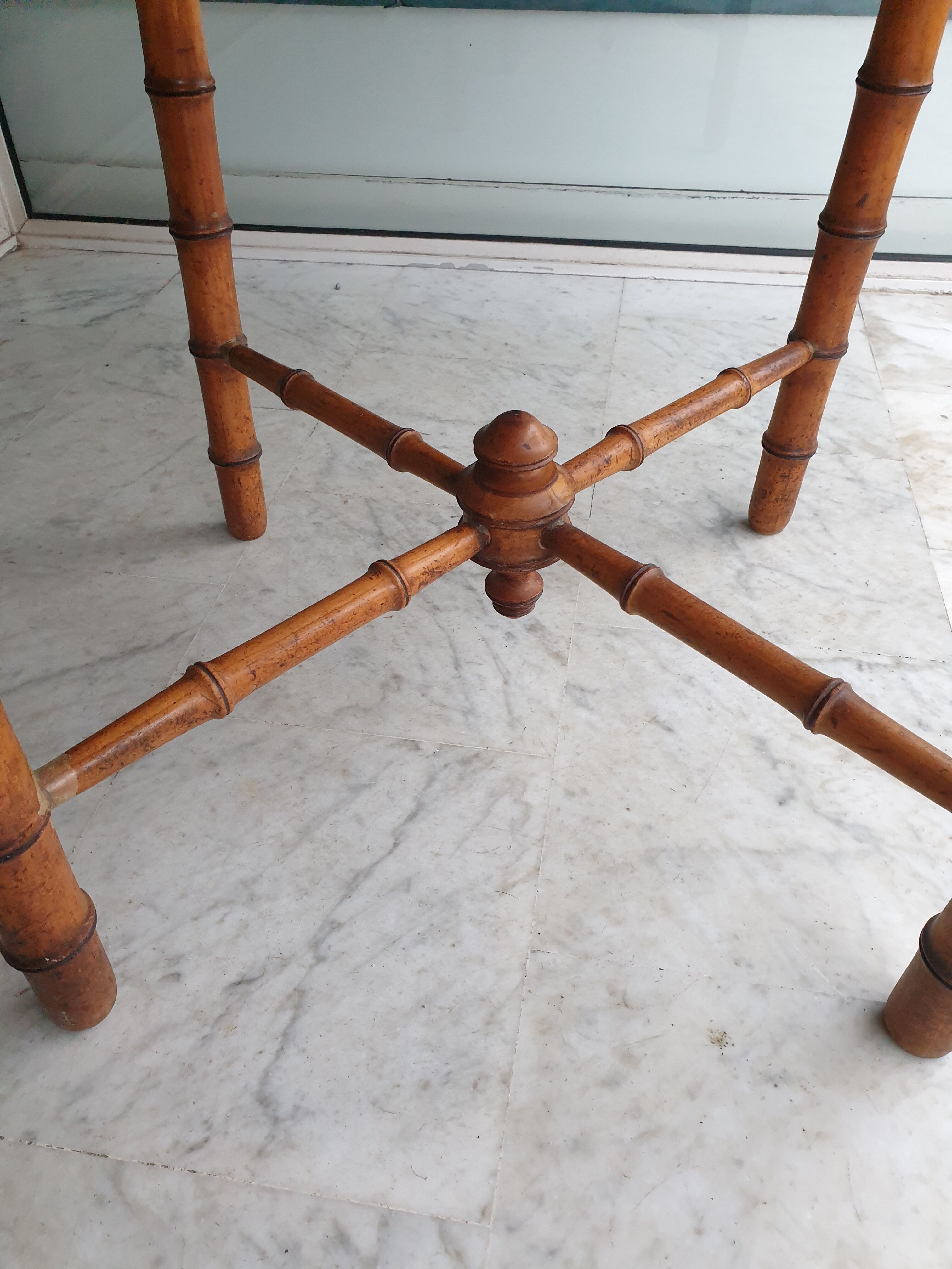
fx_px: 953
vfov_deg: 67.3
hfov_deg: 53.1
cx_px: 476
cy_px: 634
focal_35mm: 26
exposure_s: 1/50
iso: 250
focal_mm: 4.3
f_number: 2.4
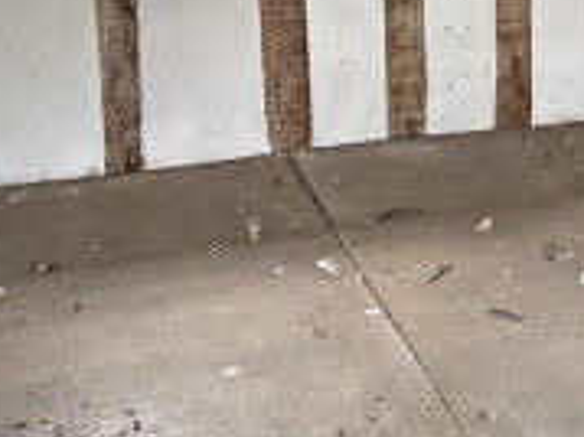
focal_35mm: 78
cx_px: 560
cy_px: -96
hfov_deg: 24.1
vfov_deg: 17.9
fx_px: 1315
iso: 250
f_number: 1.78
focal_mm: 6.86
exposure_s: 1/84
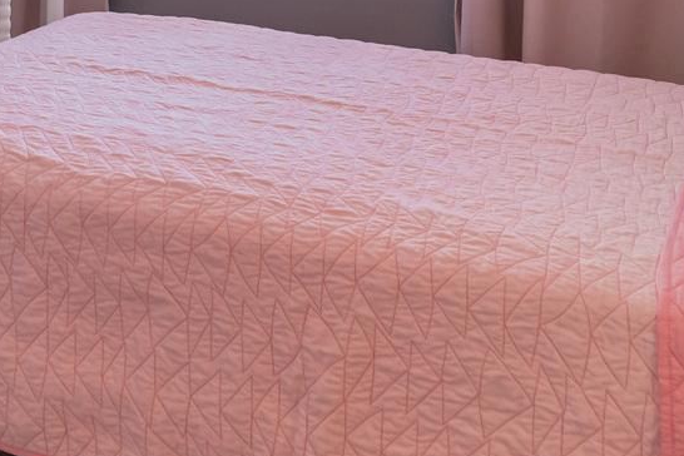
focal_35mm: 60
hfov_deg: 31.6
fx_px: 1140
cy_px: -274
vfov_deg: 19.1
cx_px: 54
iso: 640
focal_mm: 16
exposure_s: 1/50
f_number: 5
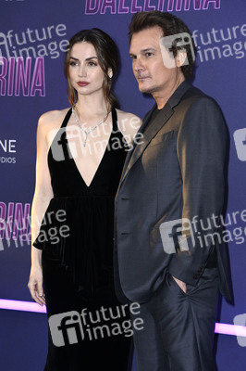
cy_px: 186
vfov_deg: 14.2
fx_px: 1489
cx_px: 123
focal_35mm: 145
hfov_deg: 9.4
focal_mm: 145
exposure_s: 1/250
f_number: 7.1
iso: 500
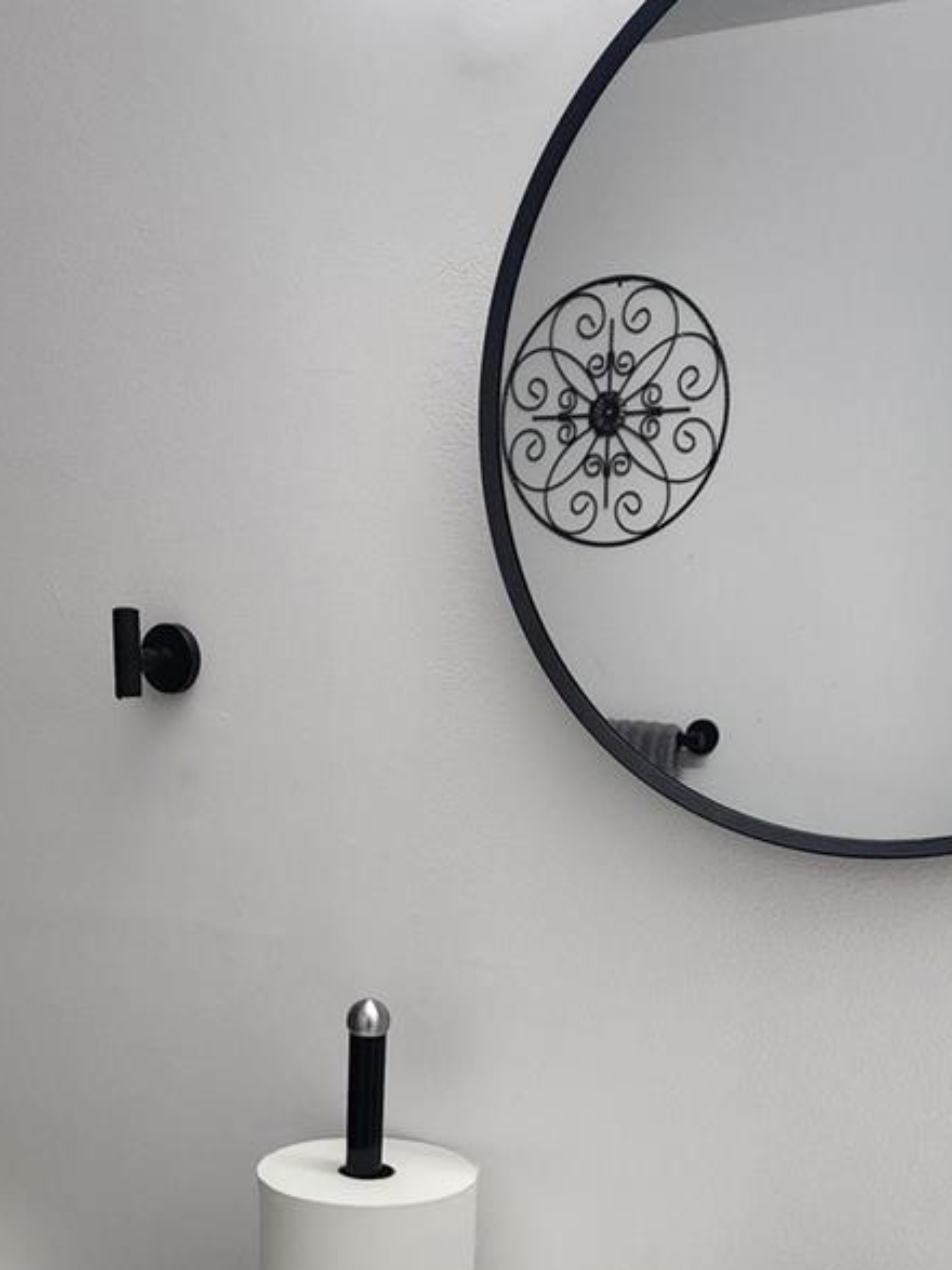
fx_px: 1724
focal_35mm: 47
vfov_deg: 38.1
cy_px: 1108
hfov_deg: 30.7
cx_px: 325
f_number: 1.8
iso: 200
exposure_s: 1/180
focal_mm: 6.4
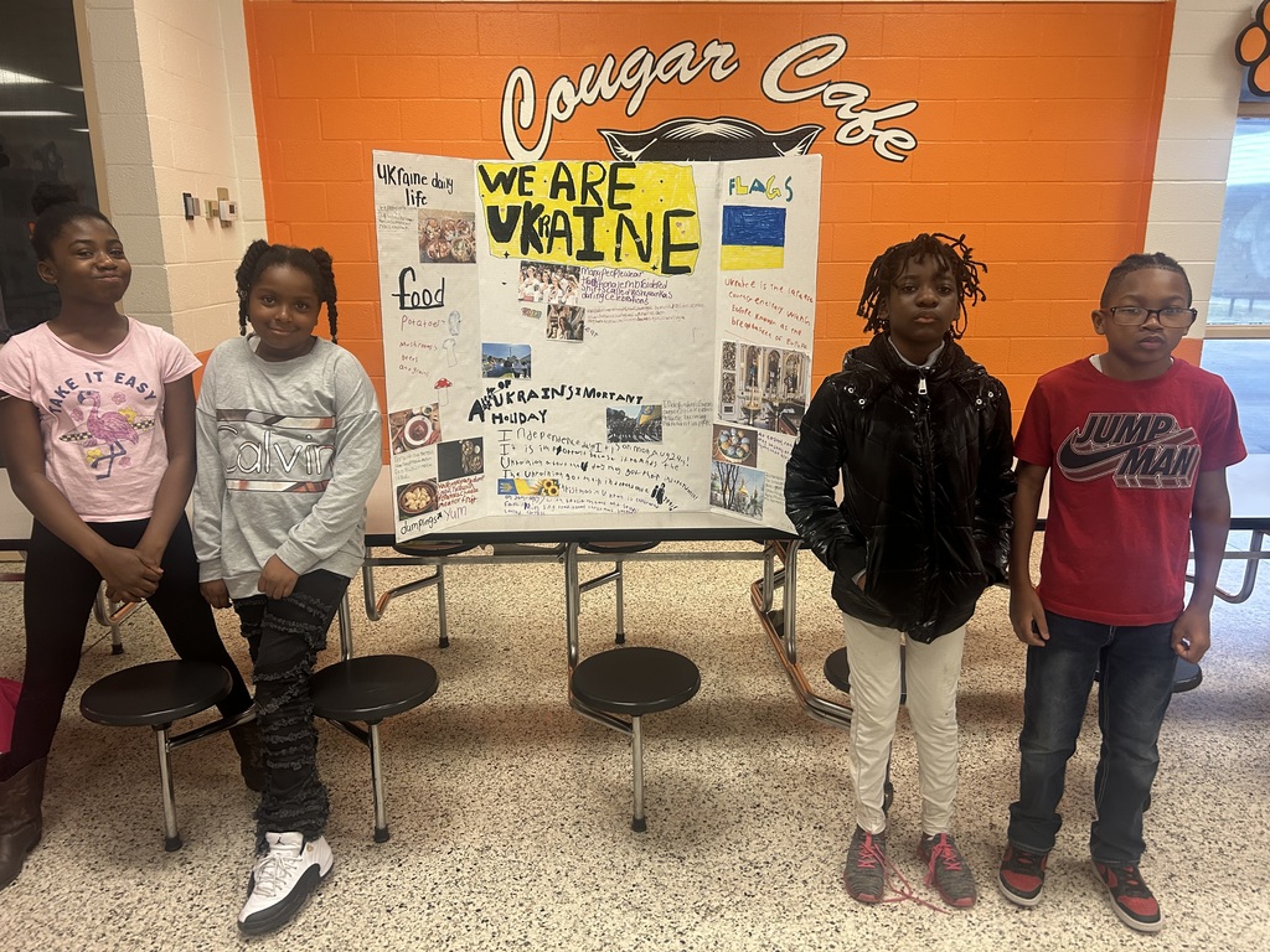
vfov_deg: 53.1
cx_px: 635
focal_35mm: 26
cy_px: 476
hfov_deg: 67.3
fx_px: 954
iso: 200
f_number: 1.5
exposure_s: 1/60
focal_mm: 5.7
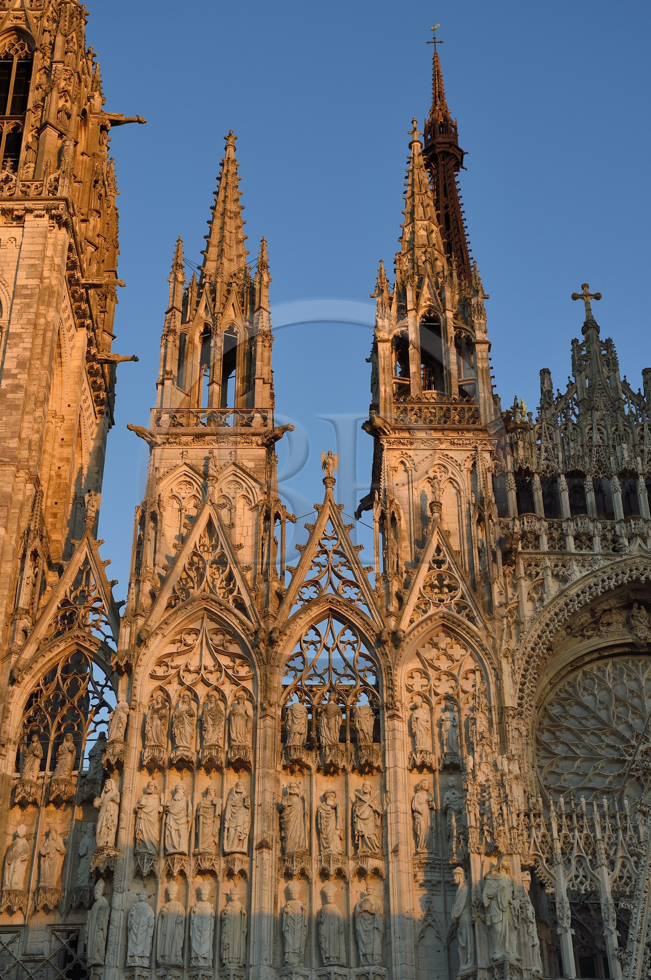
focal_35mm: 56
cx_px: 326
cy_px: 490
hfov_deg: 24.2
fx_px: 1522
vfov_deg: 35.7
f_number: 7.1
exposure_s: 1/200
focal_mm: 56
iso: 320
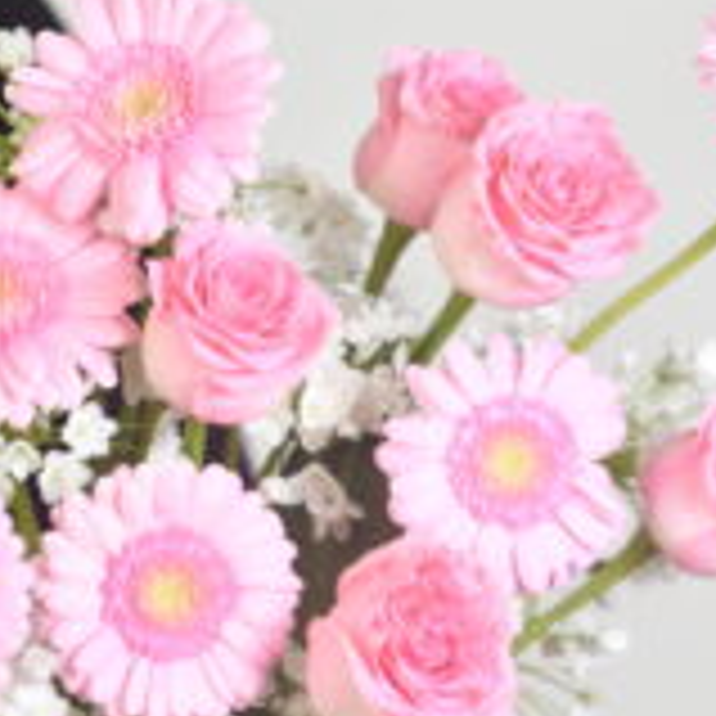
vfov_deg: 6.9
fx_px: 5921
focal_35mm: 253
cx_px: 293
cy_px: 374
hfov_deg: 6.9
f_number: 2.8
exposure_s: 1/160
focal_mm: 105
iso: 640
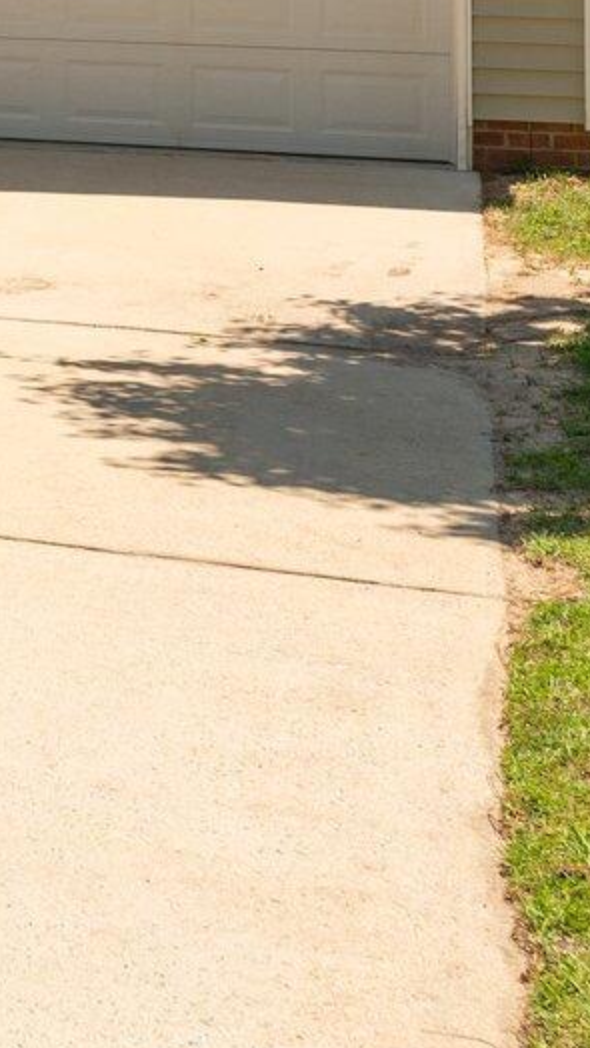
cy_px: -266
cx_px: -456
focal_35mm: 88
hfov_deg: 12.6
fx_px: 2447
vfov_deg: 22.0
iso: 320
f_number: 8
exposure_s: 1/640
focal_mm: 21.5
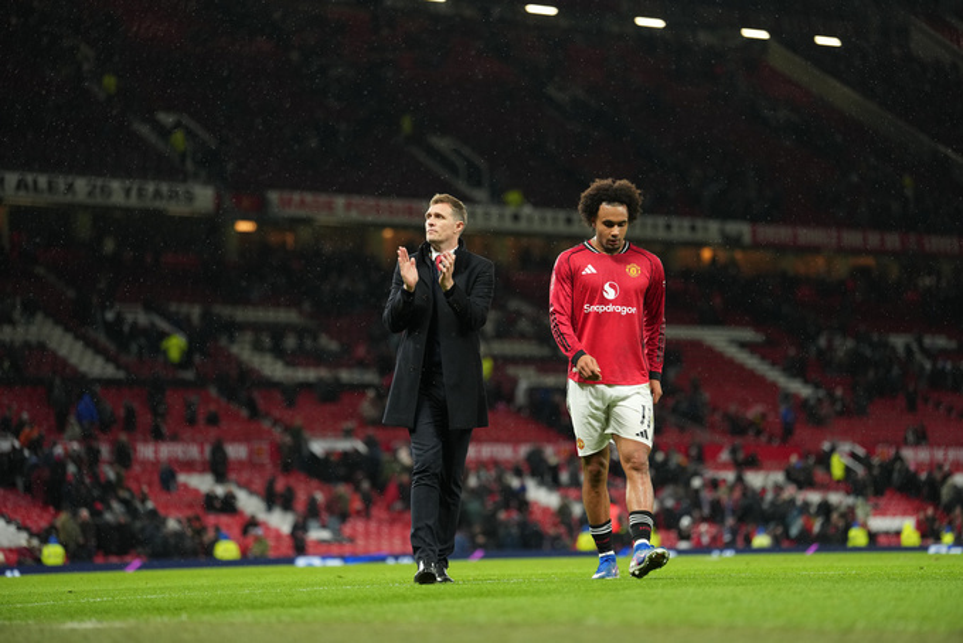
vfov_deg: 12.6
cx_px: 482
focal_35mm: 109
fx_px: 2917
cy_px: 322
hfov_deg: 18.7
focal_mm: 109
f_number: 2
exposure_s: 1/2000
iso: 1600
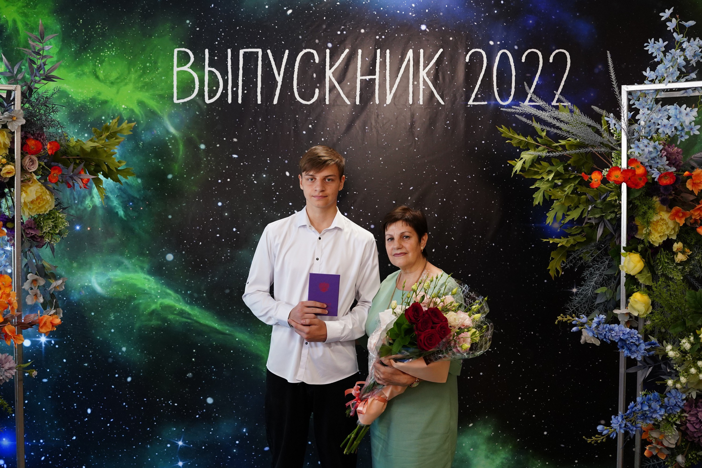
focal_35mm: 35
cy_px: 234
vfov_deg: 37.9
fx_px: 682
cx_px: 351
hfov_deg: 54.4
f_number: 3.5
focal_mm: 35
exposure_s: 1/160
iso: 2000
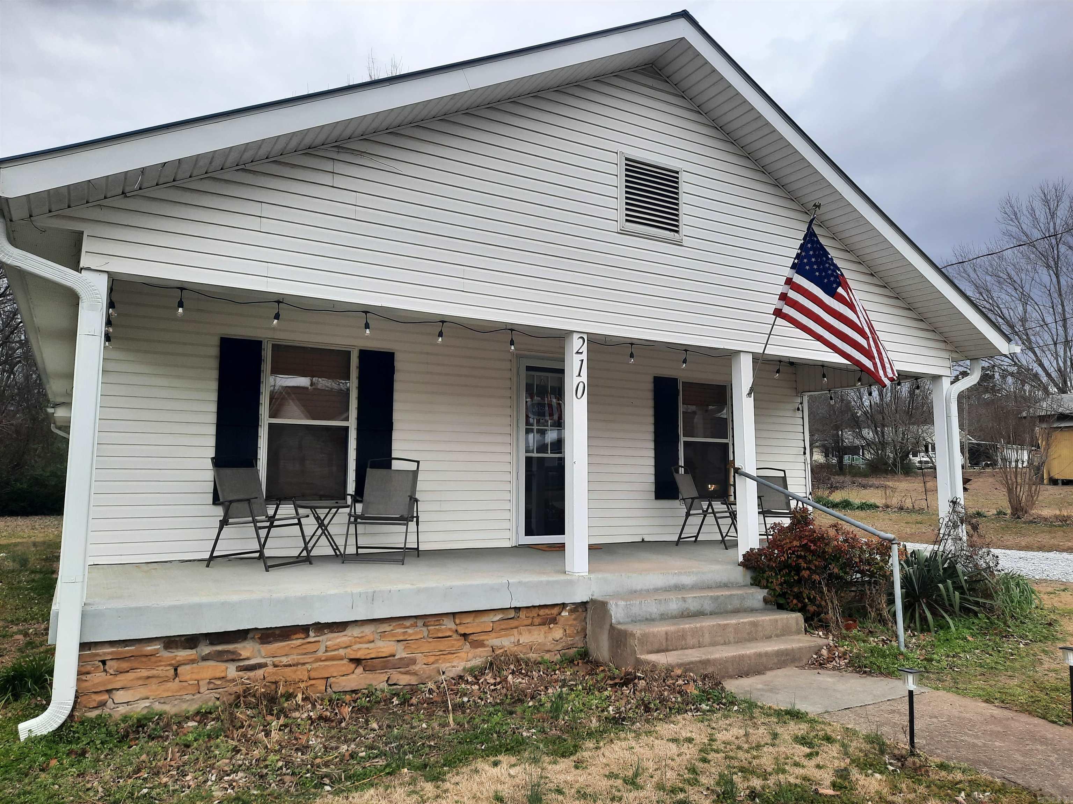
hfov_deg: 69.4
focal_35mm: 25
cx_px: 536
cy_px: 402
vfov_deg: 54.9
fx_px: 775
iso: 32
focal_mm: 4.6
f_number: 2
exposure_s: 1/190
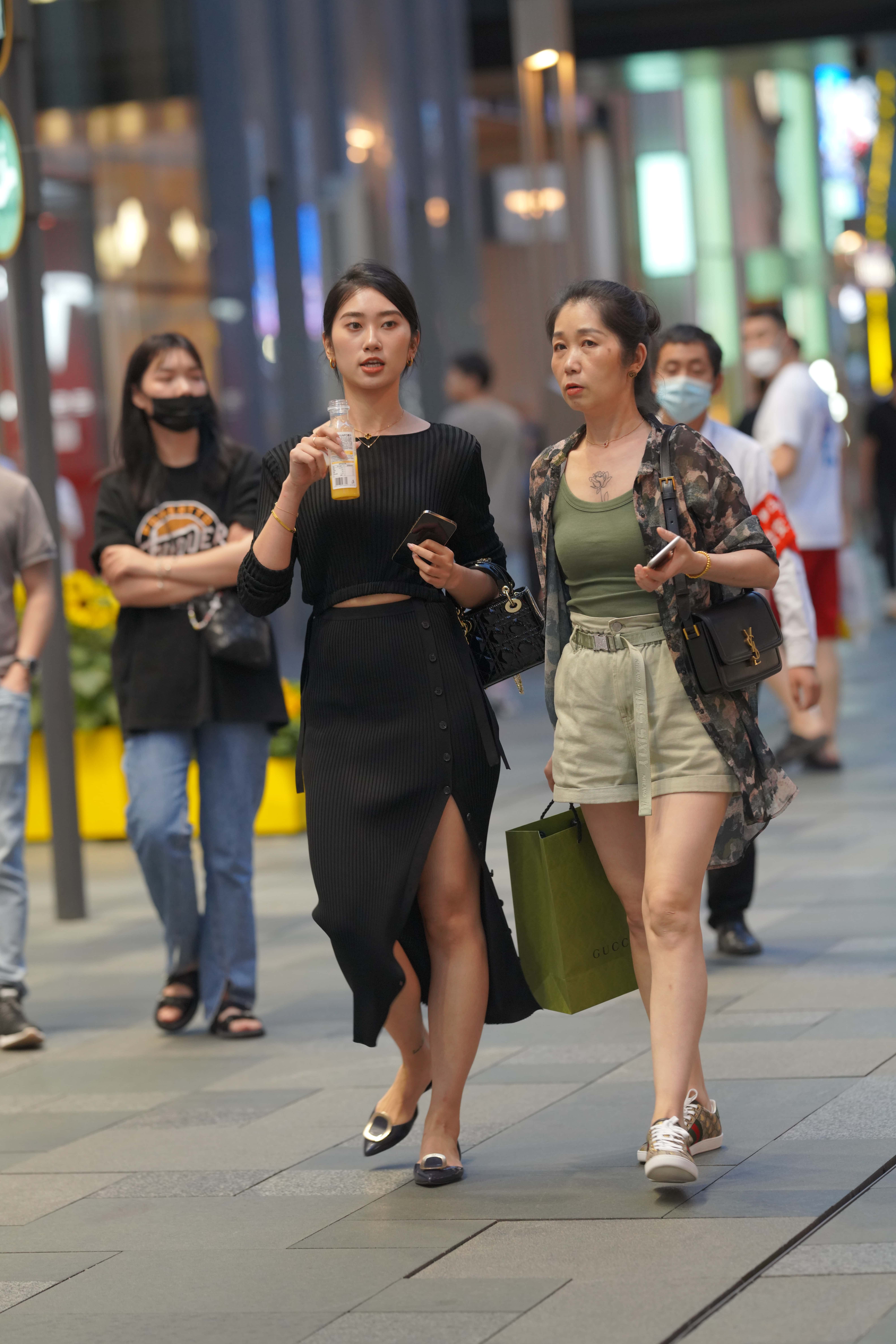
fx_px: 5040
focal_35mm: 135
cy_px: 672
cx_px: 448
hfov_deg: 10.2
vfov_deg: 15.2
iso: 1600
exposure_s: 1/250
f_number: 2.5
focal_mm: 135
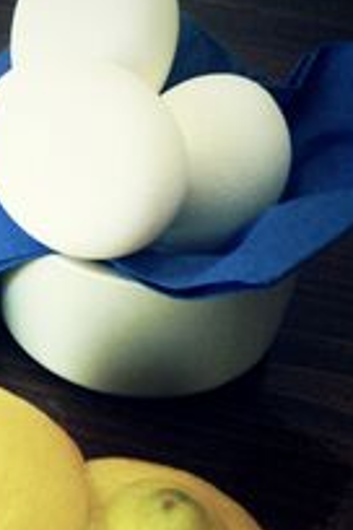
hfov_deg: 17.2
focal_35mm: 76
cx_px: -64
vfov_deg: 26.5
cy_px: 342
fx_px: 1118
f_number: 2.4
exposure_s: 1/20
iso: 80
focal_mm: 4.28
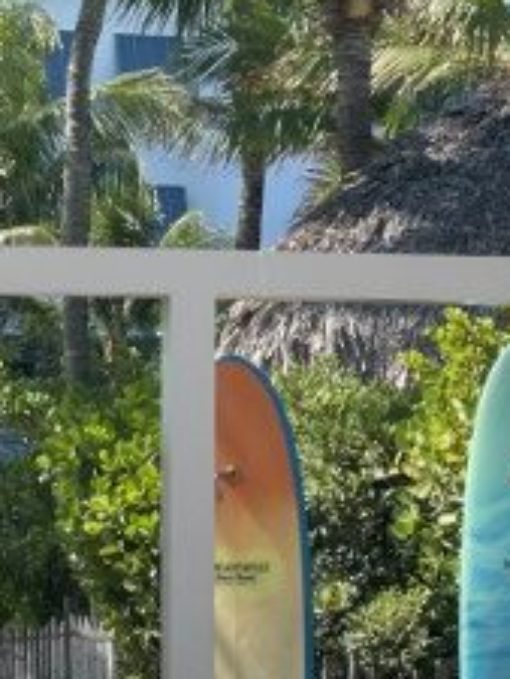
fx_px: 3631
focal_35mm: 185
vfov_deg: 10.7
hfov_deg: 8.0
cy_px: 498
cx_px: 154
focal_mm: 6
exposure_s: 1/1170
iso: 32
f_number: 2
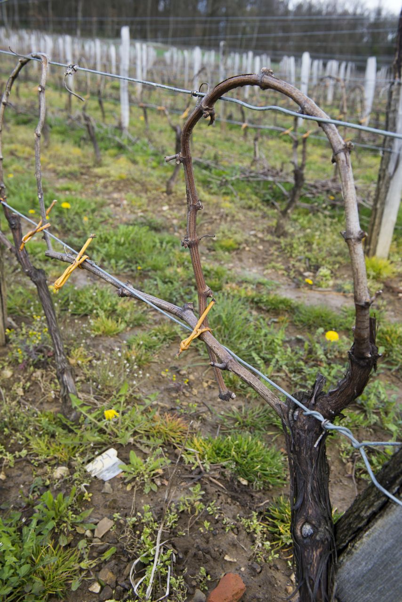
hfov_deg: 38.9
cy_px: 301
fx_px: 569
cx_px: 201
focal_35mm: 34
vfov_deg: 55.8
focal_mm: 34
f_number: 8
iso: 100
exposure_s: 1/60
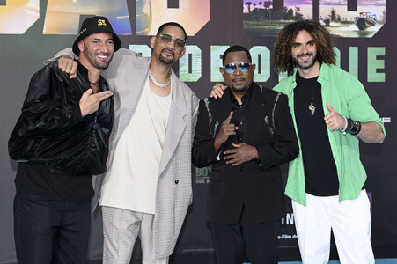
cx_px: 198
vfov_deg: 16.6
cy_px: 132
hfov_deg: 24.8
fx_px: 904
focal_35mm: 82
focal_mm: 82
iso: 400
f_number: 6.3
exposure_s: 1/200
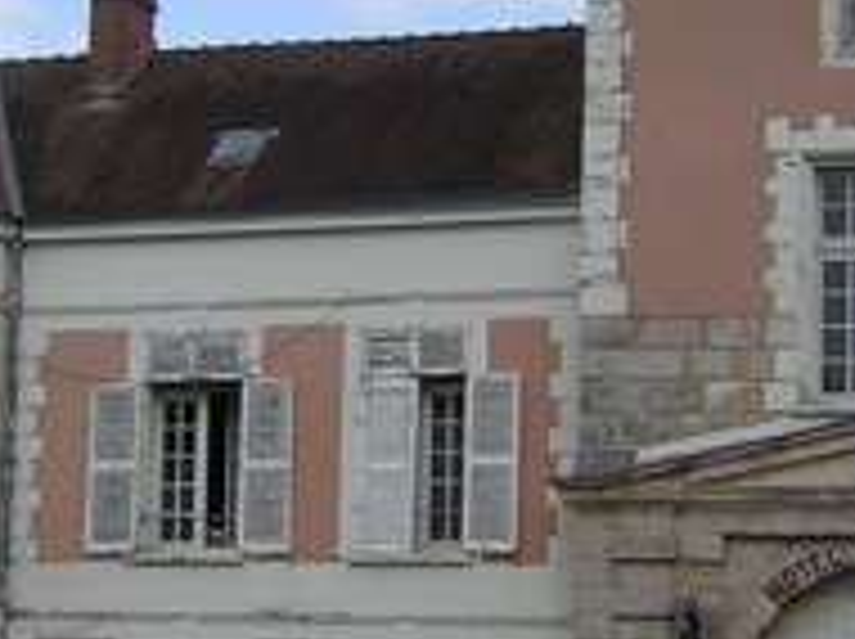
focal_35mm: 91
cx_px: 567
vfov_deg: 16.2
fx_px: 2245
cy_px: 374
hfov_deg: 21.5
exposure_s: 1/740
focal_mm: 4.7
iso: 50
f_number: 2.6
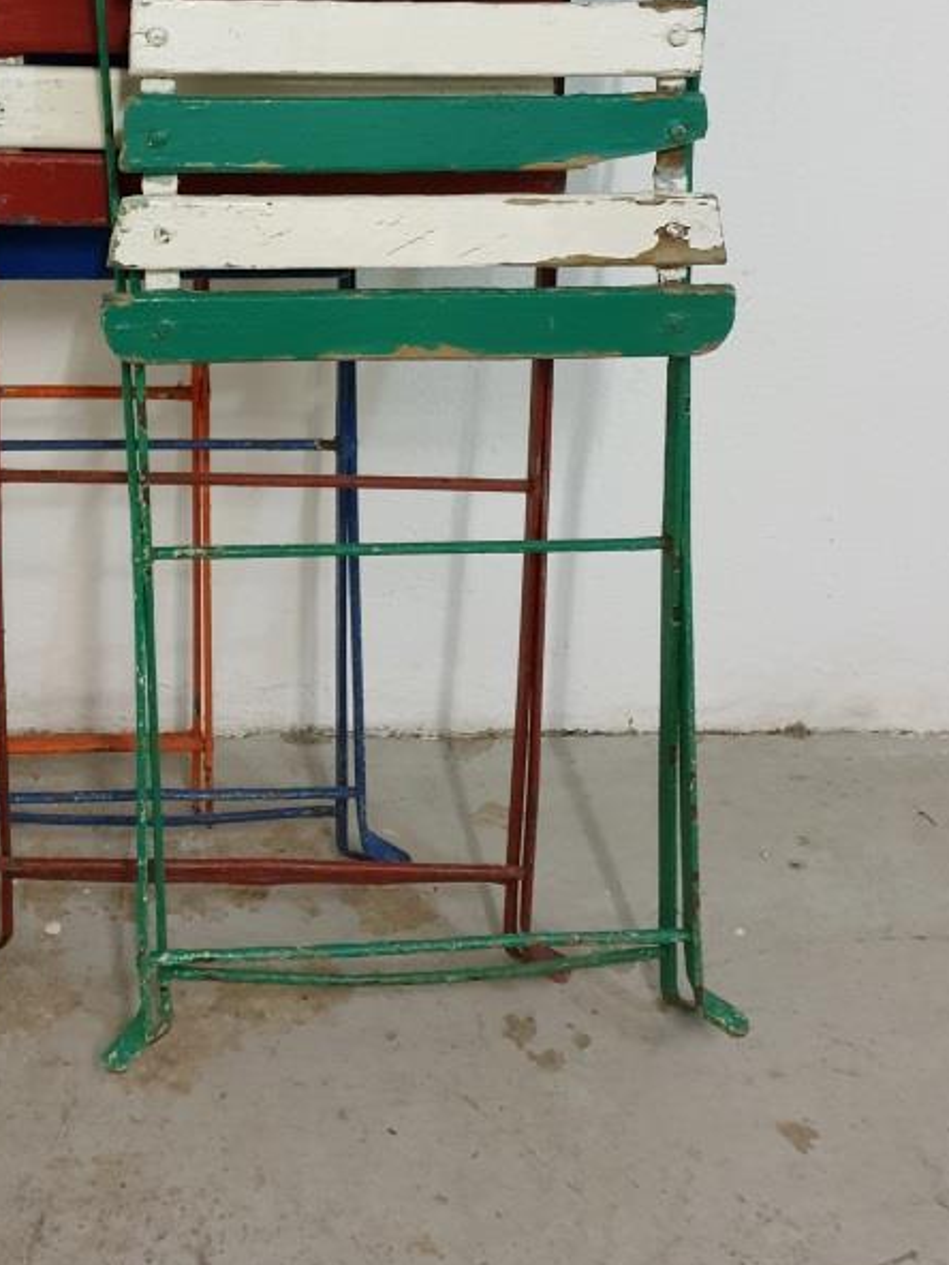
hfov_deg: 31.5
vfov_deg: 40.2
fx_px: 1645
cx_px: 212
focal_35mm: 45
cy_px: 231
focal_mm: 4.3
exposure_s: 1/50
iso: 400
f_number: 1.5
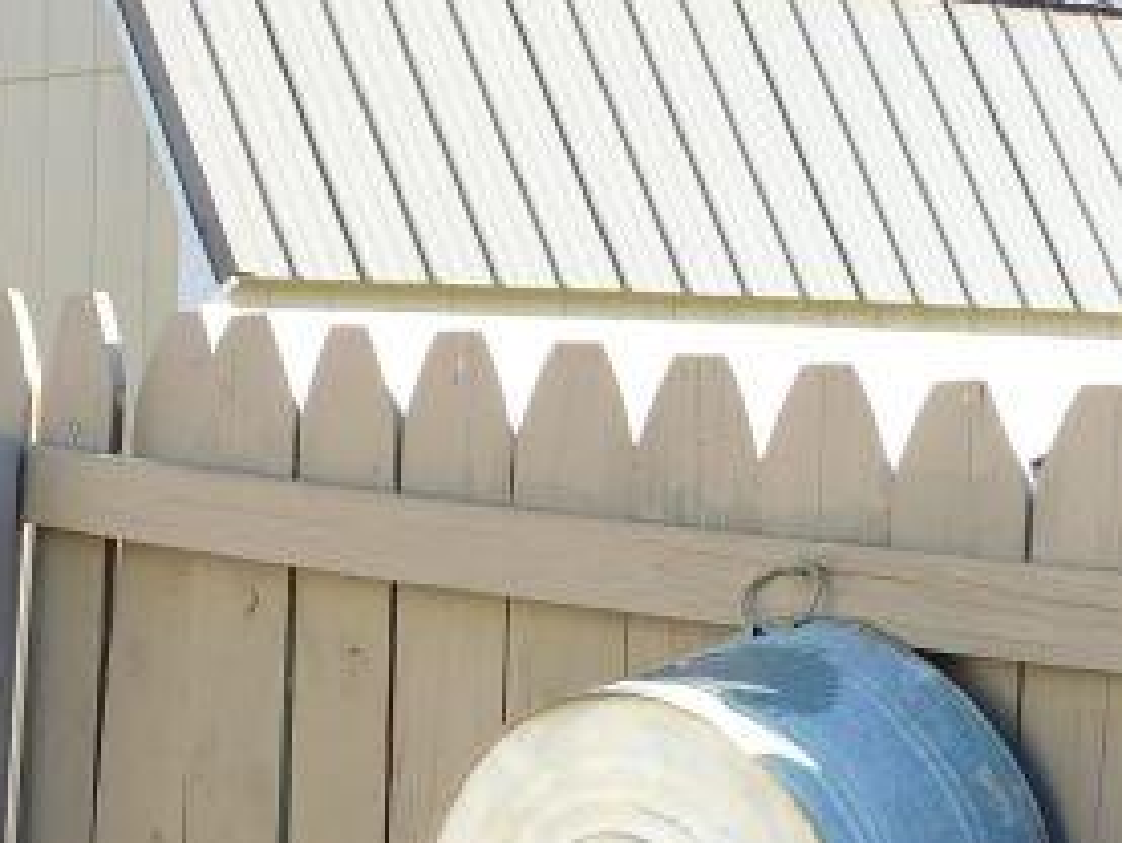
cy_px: 904
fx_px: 4313
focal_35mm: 133
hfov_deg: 14.5
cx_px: -113
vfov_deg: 11.0
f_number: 3.5
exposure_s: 1/320
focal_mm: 6.3
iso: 125
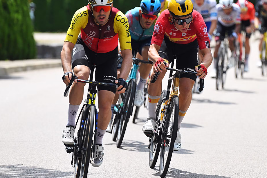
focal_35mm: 334
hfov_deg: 6.2
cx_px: 148
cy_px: 81
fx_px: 2477
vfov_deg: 4.1
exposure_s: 1/2500
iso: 320
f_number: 3.5
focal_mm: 200
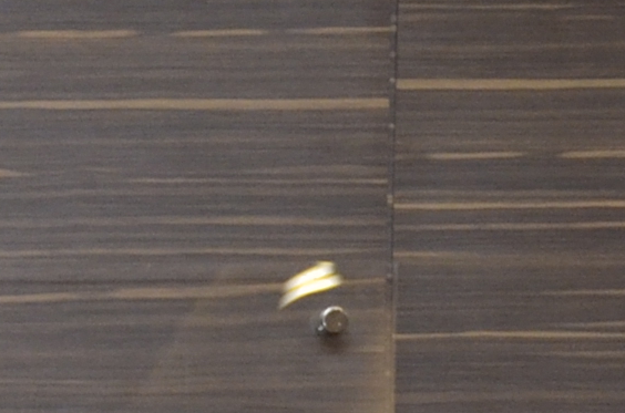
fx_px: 7152
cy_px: 1204
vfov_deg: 3.2
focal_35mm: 413
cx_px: -792
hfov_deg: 4.9
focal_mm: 42
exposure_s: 1/160
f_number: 4.5
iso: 500
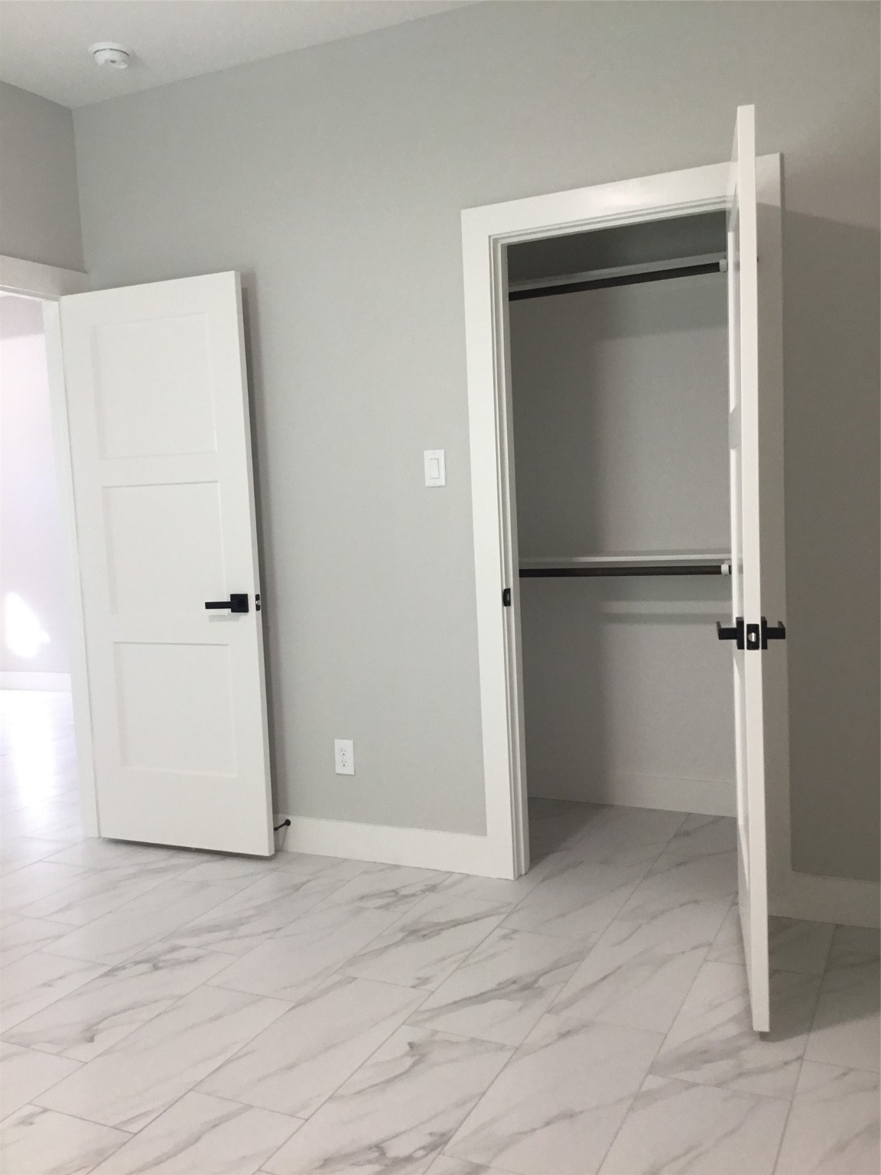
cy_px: 588
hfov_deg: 45.4
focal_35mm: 31
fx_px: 1052
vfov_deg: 58.4
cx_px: 440
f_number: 2.4
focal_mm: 3.3
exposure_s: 1/30
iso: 50
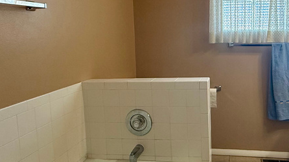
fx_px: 268
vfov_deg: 33.6
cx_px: 205
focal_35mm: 35
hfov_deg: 54.8
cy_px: 61
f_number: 2.2
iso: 125
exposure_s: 1/120
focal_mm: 2.22
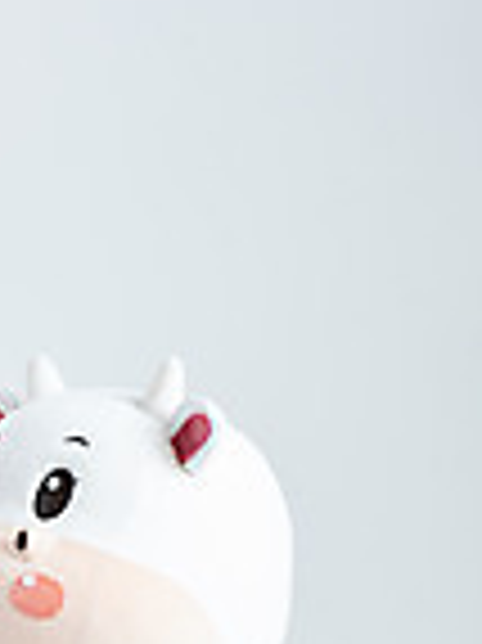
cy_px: 779
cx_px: -92
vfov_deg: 8.9
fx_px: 4109
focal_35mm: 221
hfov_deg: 6.7
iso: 100
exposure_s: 1/125
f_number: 11
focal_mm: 82
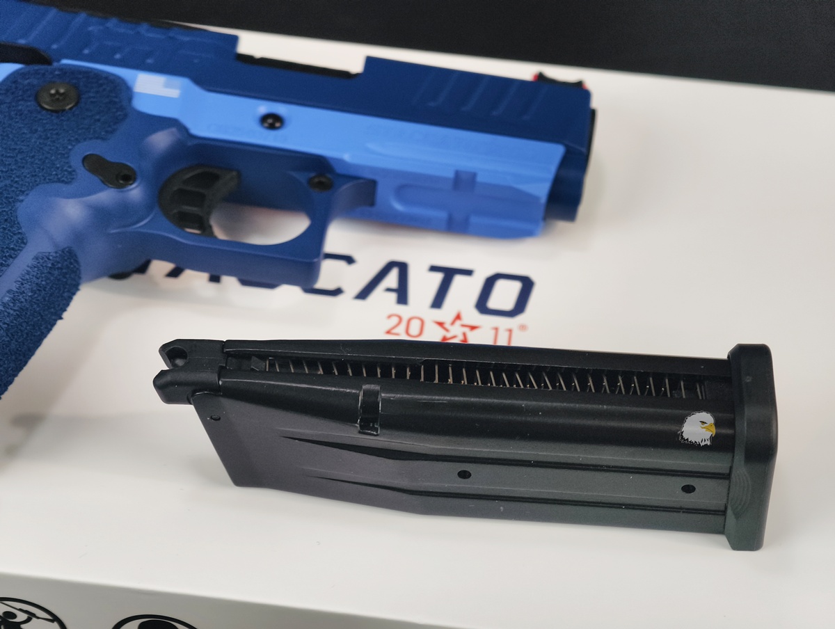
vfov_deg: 17.4
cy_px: 314
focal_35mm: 85
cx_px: 418
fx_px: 2054
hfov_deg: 23.0
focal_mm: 22.48
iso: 343
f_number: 2.67
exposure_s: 1/30
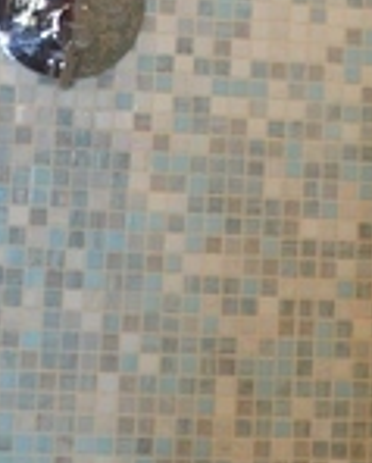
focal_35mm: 131
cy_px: -294
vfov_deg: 13.5
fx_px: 1797
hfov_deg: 11.8
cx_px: 227
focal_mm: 18
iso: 720
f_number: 3.5
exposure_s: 1/60
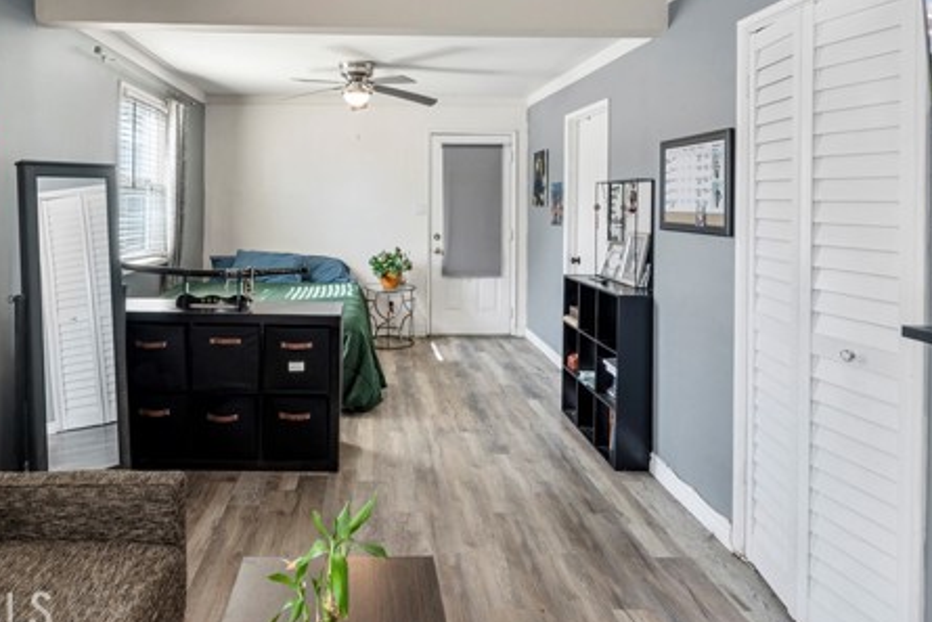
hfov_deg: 75.3
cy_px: 194
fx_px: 596
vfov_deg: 53.7
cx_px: 377
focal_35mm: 23
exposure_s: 25
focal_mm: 16
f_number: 22
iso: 64
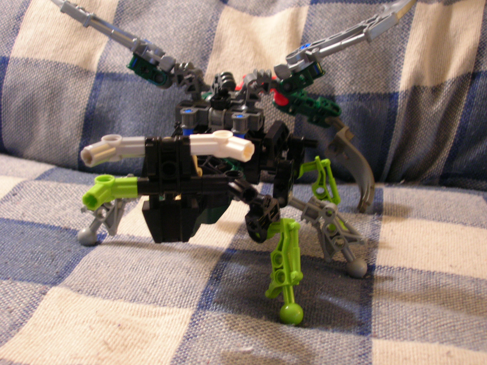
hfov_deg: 35.5
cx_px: 244
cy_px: 182
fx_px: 760
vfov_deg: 27.0
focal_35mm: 54
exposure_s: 1/4
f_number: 3.4
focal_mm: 9
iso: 123
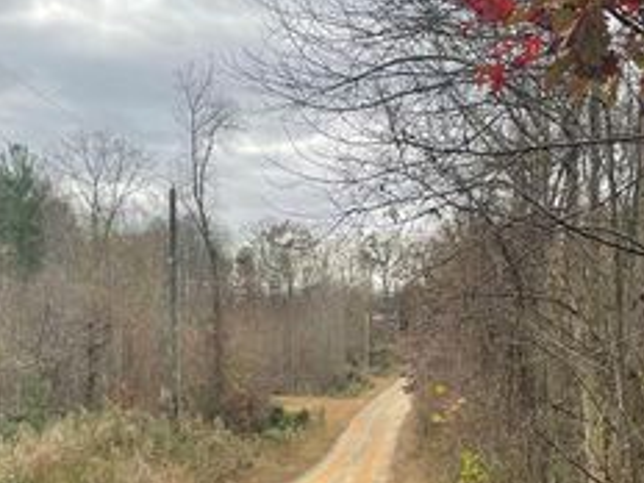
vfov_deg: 25.5
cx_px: 355
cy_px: 407
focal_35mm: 56
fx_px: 1042
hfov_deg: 34.3
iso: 32
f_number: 1.6
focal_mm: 4.2
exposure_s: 1/461
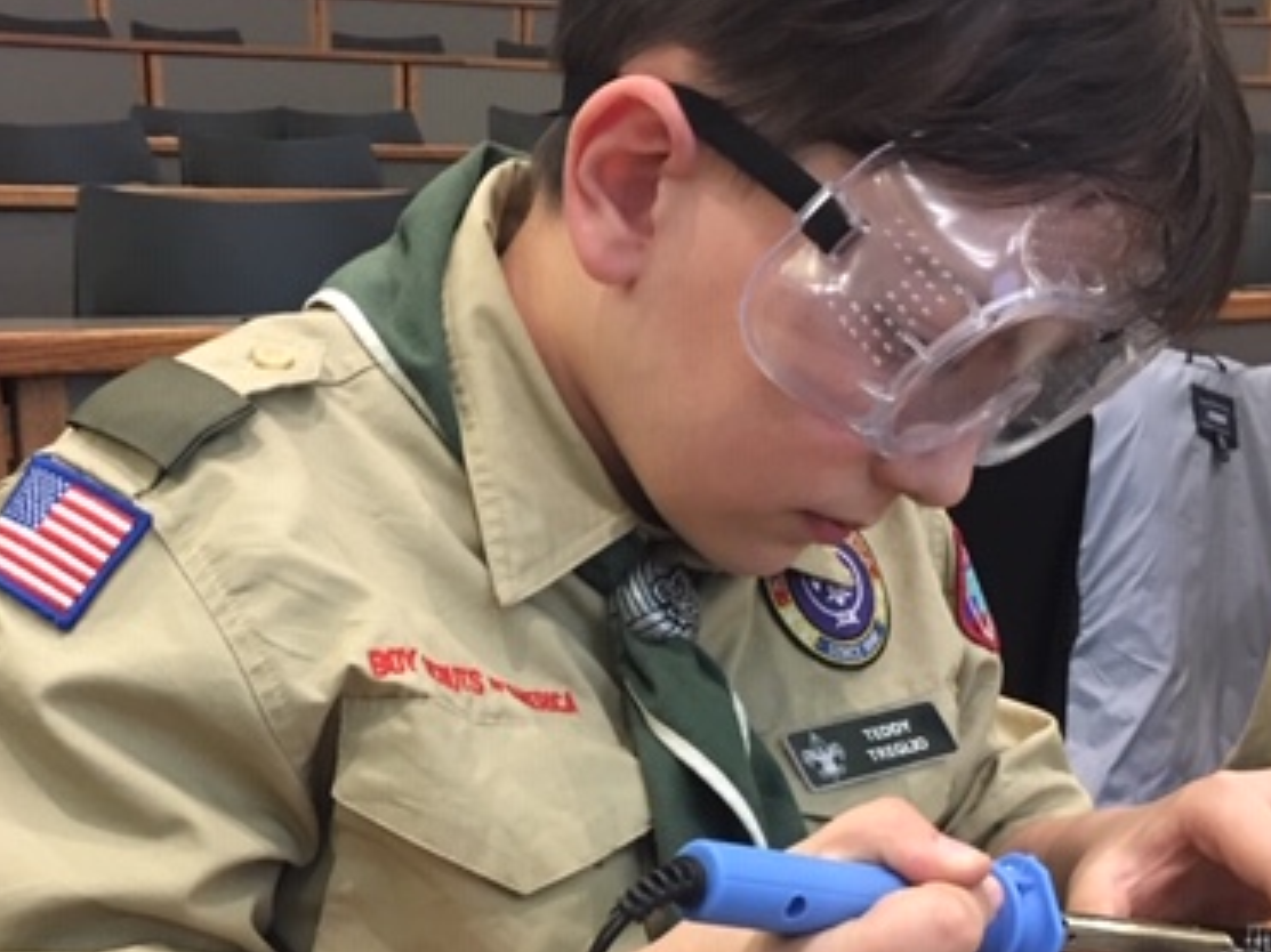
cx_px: 534
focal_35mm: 50
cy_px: 794
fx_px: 1835
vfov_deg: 28.3
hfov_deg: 38.1
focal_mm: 4.15
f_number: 2.2
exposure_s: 1/15
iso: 100
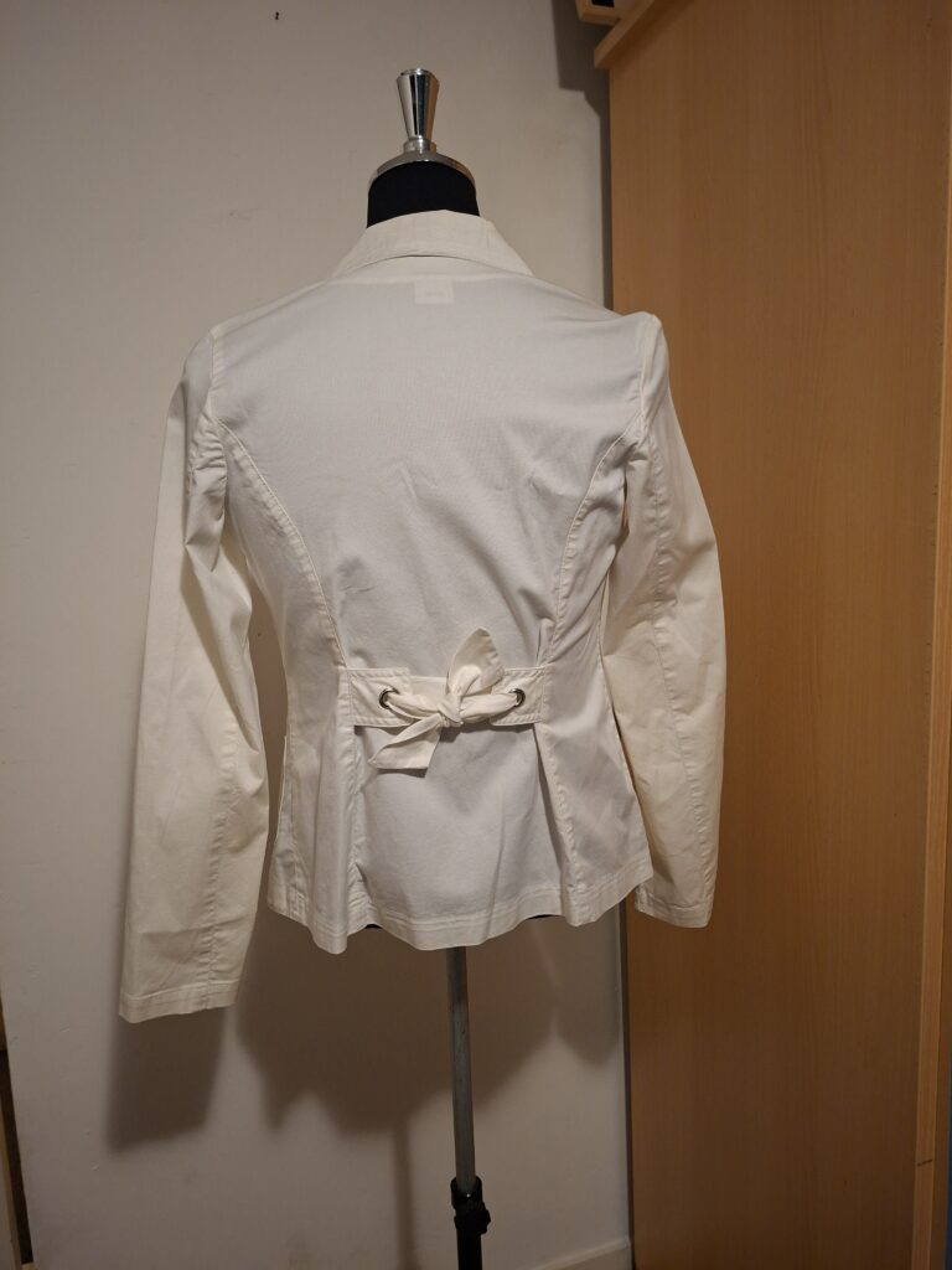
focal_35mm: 23
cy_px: 635
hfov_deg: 58.9
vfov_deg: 73.9
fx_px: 843
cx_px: 476
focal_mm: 5.54
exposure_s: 1/25
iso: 640
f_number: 1.8
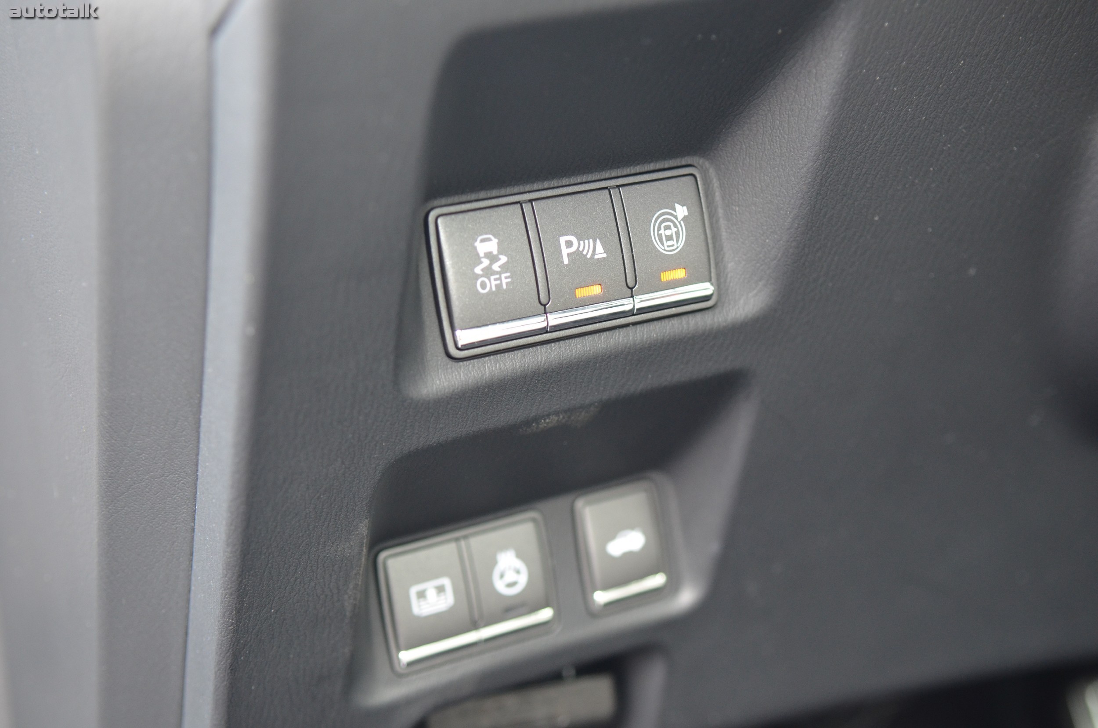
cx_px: 549
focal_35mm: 48
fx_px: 1461
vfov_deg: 28.0
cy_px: 364
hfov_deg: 41.2
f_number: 2.8
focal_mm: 32
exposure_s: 1/60
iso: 800
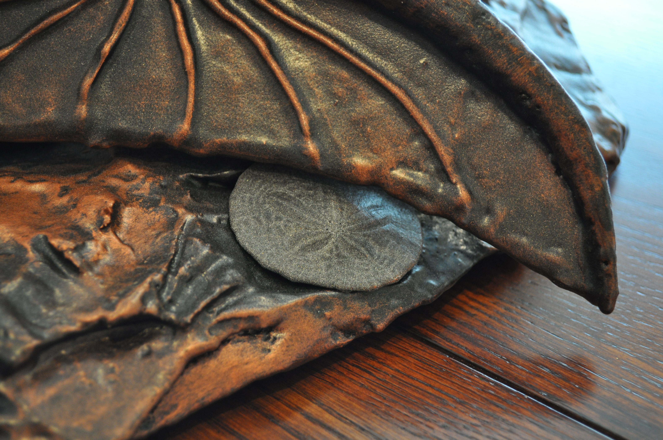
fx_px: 966
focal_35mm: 52
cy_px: 220
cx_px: 332
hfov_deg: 37.9
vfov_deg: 25.7
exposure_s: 1/30
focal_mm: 35
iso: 800
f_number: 5
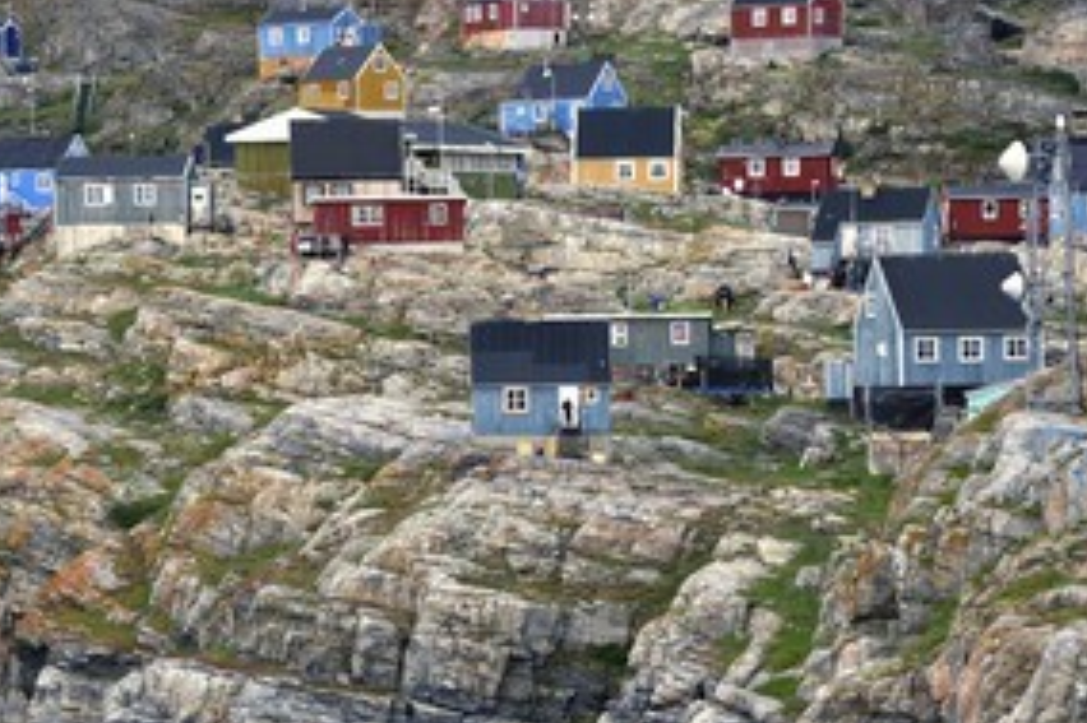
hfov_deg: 8.4
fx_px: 7363
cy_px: 402
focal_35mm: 244
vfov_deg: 5.6
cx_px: 375
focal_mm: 165
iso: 800
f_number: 7.1
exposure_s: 1/250
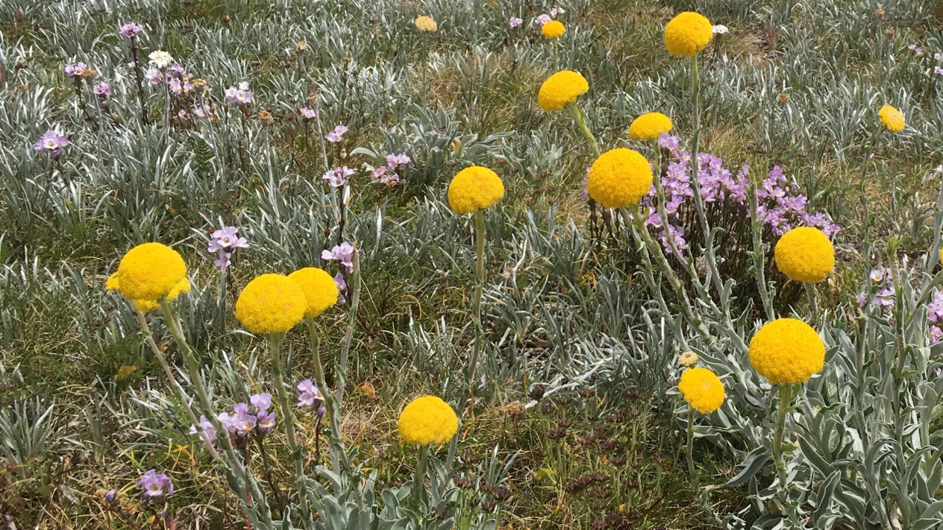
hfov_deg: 40.0
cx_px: 725
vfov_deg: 23.4
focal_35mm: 50
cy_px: 72
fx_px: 1250
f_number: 2.2
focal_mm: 4.15
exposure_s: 1/2331
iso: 25
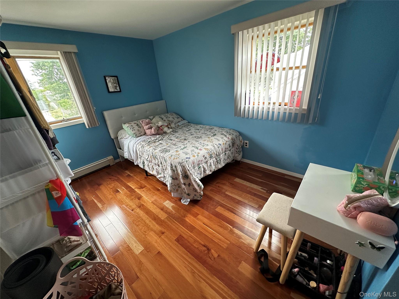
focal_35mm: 14
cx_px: 200
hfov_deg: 102.1
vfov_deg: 85.7
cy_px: 150
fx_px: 161
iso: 200
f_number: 2.2
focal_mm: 2.22
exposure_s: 1/60
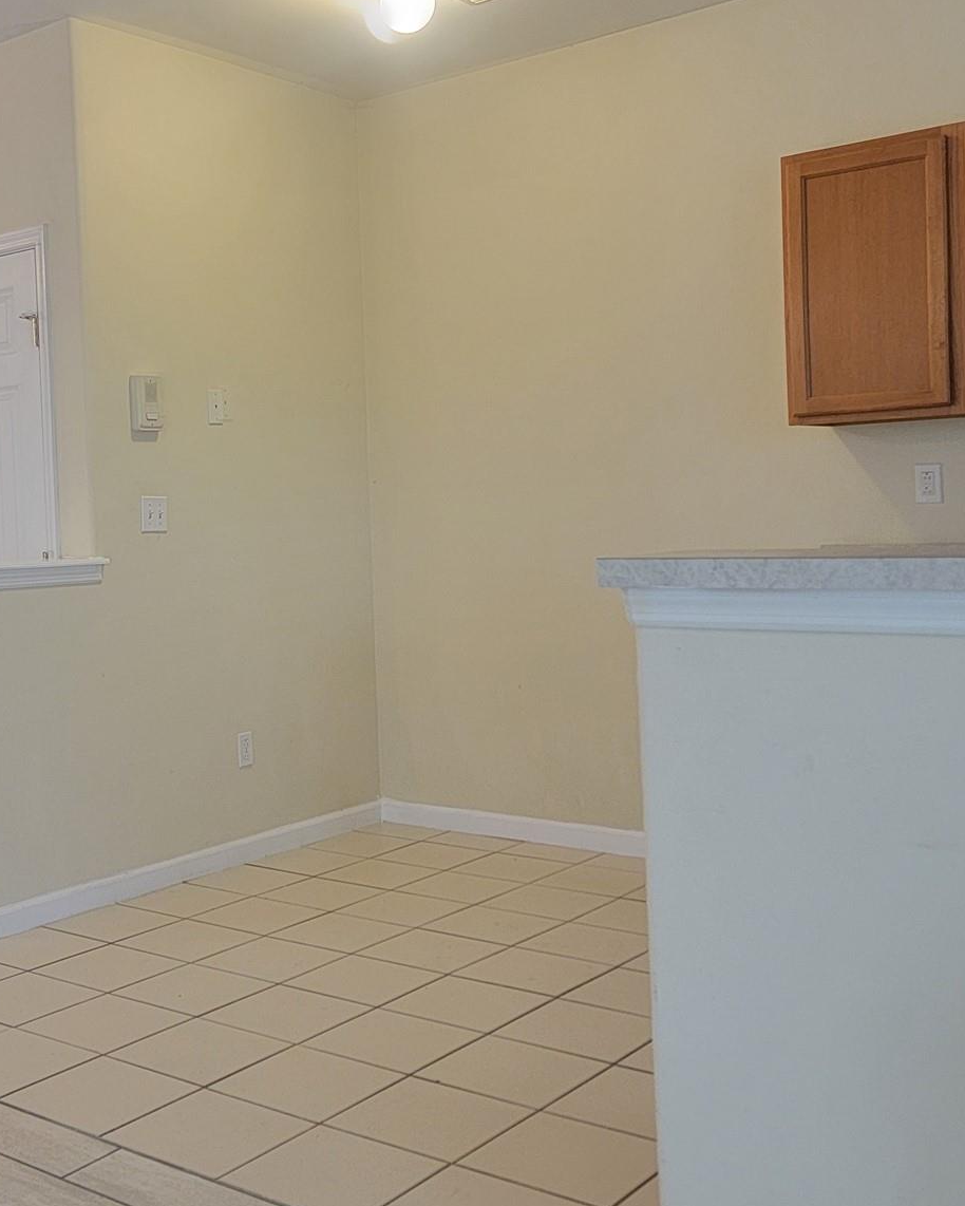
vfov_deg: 43.7
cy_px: 521
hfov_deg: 34.7
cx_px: 206
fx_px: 1499
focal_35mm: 42
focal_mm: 6.7
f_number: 1.8
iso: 250
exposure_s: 1/120
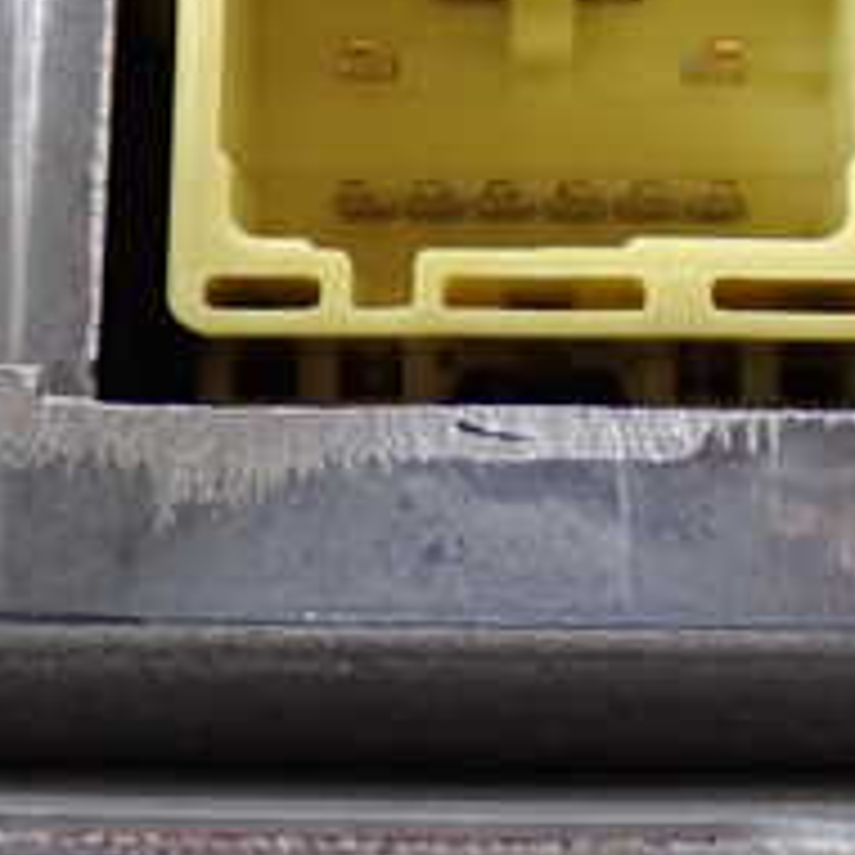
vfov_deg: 13.2
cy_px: 40
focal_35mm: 131
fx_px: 3661
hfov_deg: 13.3
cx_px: 518
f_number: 3.1
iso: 800
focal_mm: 8.4
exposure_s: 1/40
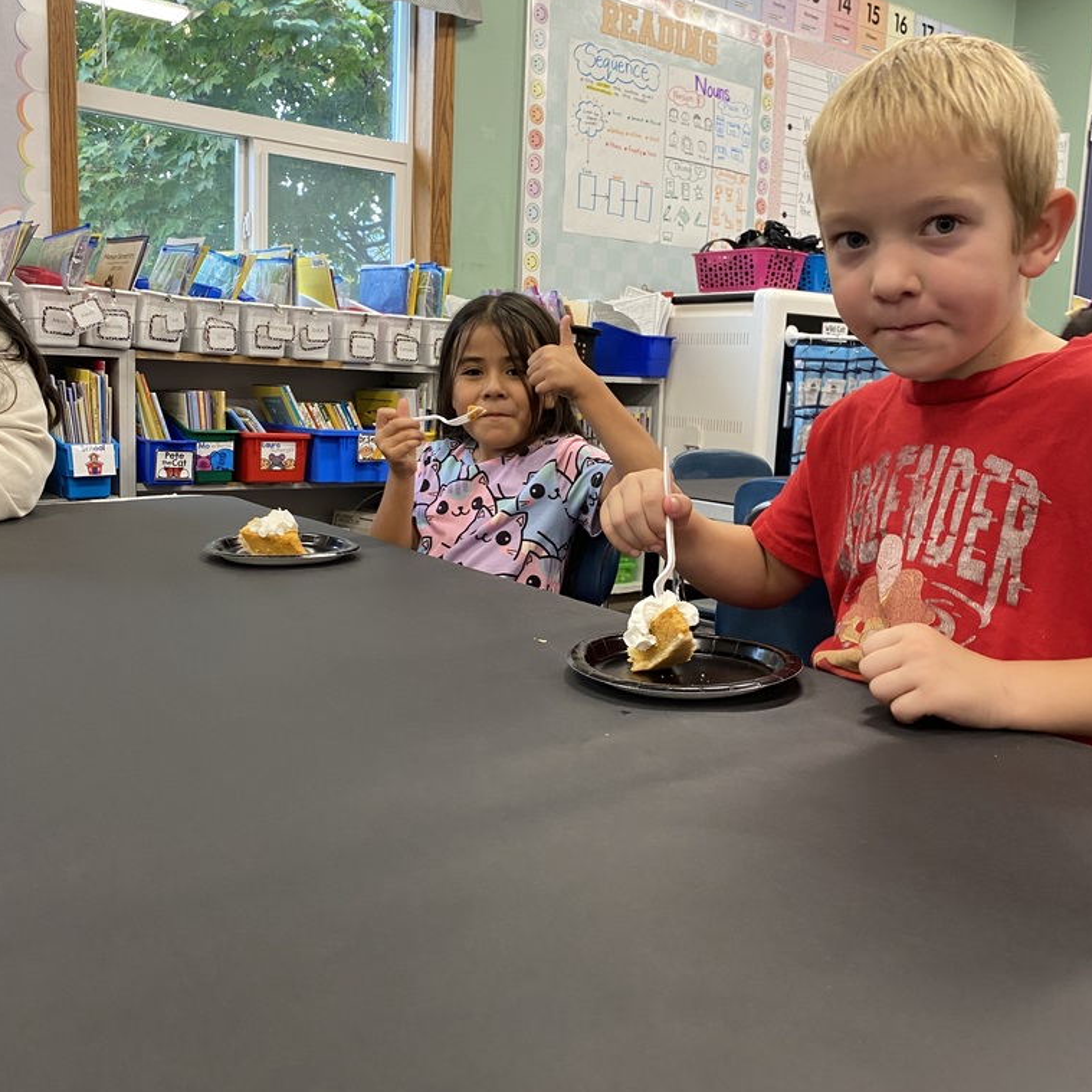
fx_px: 1106
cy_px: 525
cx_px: 545
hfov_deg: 52.5
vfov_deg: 52.5
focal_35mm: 31
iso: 125
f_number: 1.8
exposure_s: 1/50
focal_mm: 4.25
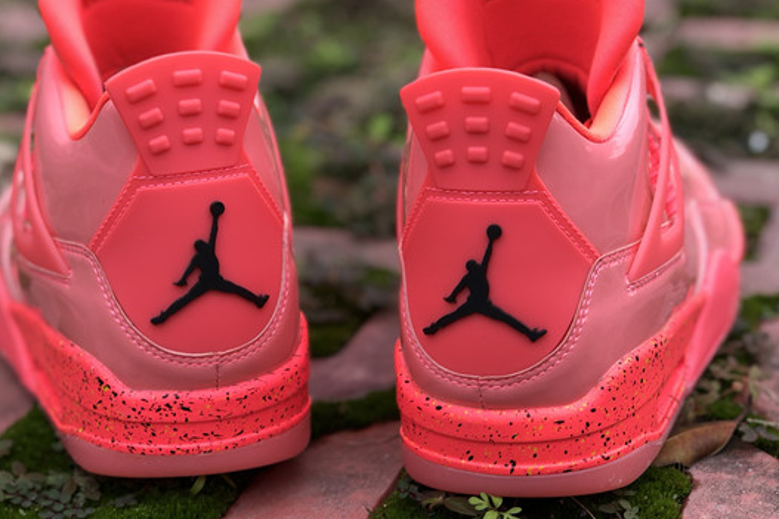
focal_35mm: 76
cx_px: 359
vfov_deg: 17.9
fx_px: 1644
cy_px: 237
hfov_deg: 26.7
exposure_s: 1/176
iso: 16
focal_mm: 6
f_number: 2.4
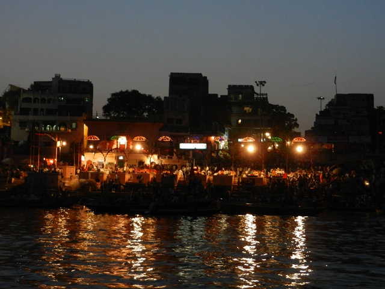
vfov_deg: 27.5
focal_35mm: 53
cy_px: 144
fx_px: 589
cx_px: 192
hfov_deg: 36.2
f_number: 4.4
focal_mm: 9.4
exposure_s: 1/15
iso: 360
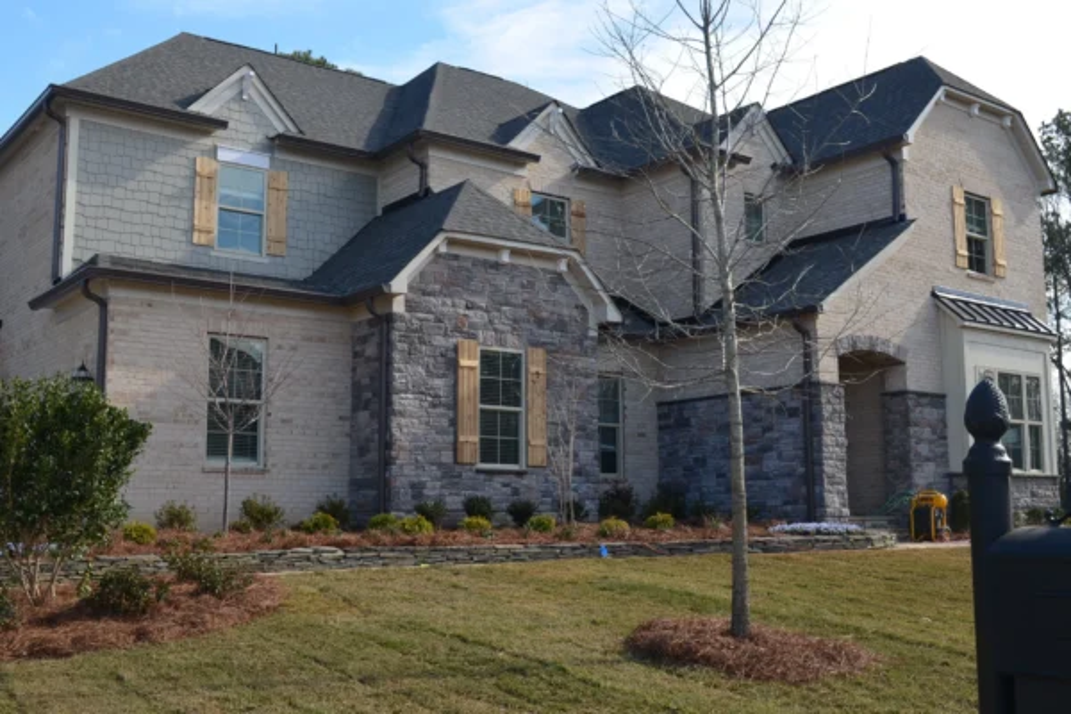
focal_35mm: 39
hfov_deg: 49.6
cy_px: 357
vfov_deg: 34.2
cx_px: 536
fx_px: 1160
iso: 200
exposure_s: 1/200
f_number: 7.1
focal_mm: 26
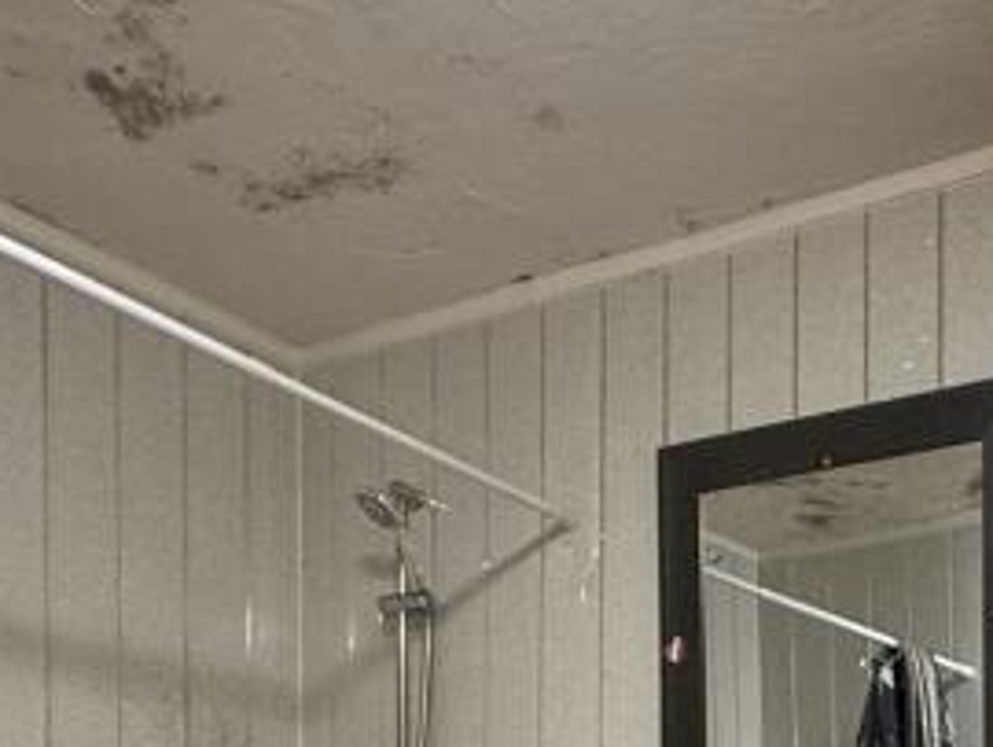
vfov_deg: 23.3
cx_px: 923
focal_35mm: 53
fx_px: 1522
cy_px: 1049
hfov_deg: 33.9
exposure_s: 1/50
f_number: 2.2
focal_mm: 2.22
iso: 320
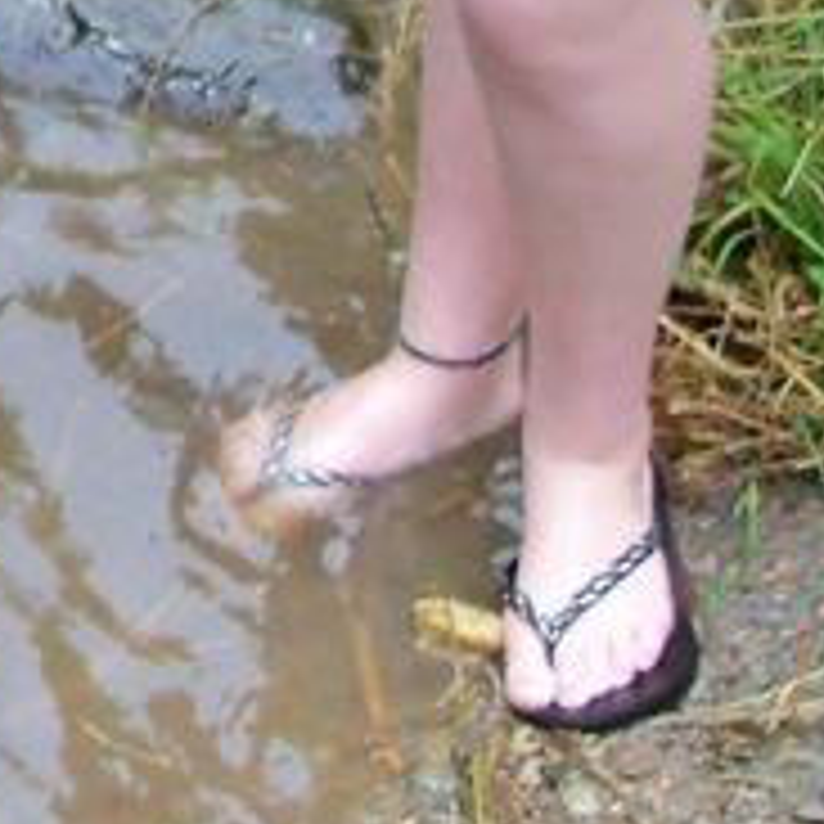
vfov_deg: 10.9
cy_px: -171
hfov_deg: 10.3
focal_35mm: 158
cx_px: -777
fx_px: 4255
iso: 80
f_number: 3
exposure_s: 1/250
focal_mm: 6.3
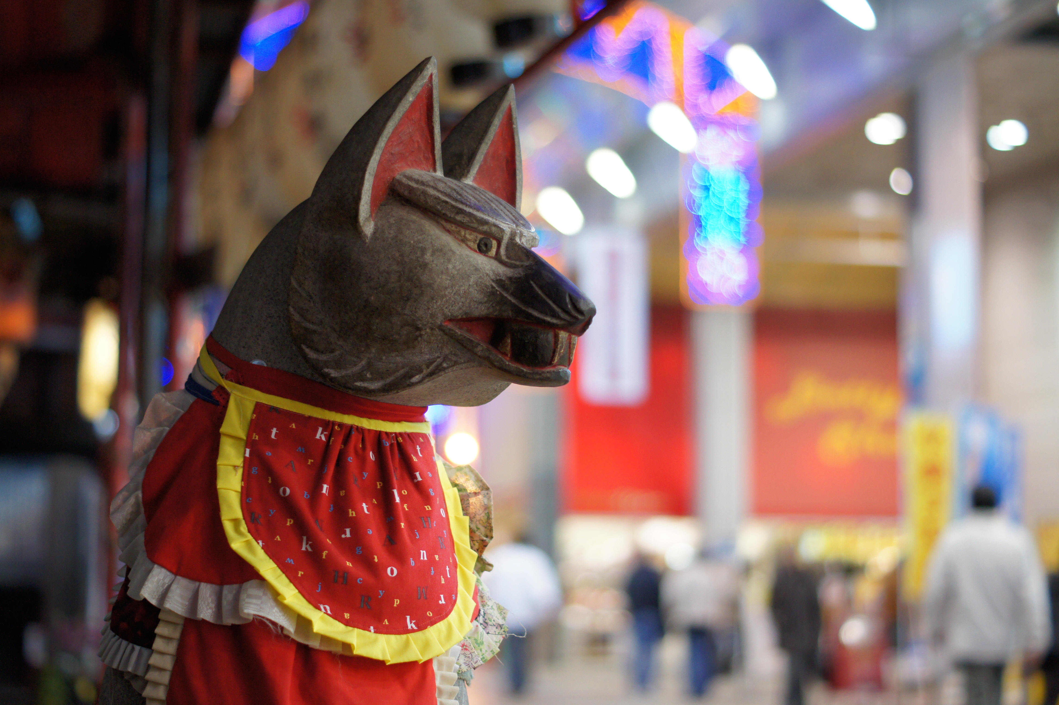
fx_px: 2205
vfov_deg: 18.2
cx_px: 530
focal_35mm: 75
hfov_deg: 27.0
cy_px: 352
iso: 800
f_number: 2
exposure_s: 1/80
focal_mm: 50
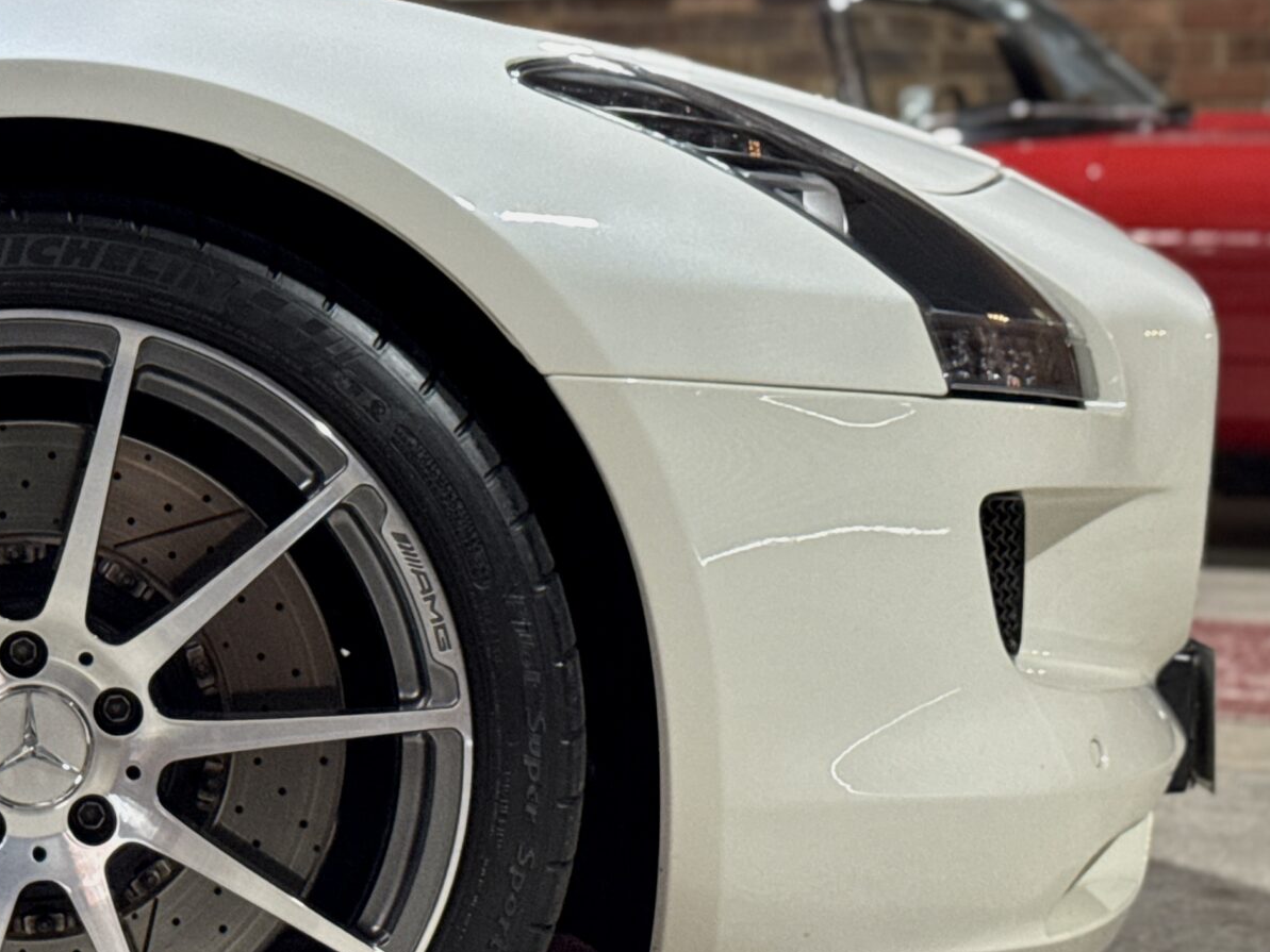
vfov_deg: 14.4
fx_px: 3779
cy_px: 414
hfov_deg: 18.8
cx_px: 137
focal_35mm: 103
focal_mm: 6.76
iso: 250
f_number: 1.78
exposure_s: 1/50
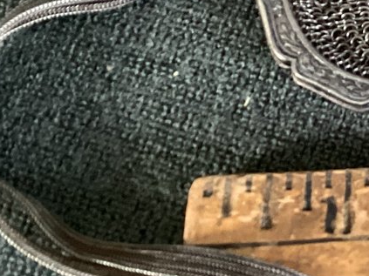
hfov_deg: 16.0
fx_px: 1183
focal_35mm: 111
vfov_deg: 13.2
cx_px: 586
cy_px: -1
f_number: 2.4
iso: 400
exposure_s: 1/40
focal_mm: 3.3
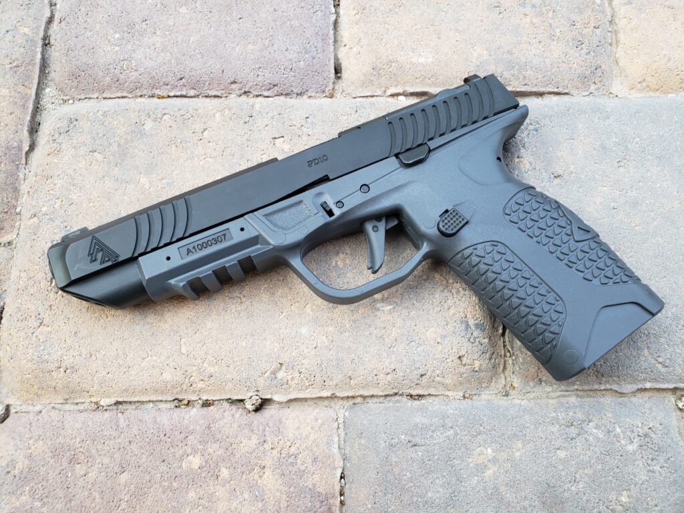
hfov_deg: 67.3
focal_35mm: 26
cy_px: 256
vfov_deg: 53.1
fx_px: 514
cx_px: 342
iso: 100
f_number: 2.4
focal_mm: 4.3
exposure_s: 1/60
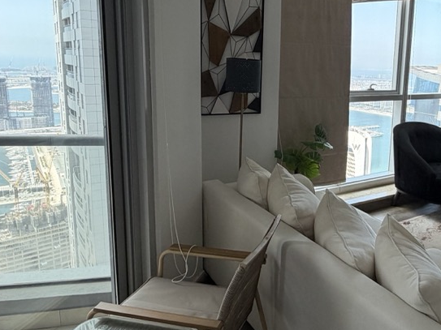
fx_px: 420
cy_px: 139
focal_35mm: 33
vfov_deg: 42.8
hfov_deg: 53.6
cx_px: 313
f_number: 2.2
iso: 50
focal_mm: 2.22
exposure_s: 1/121
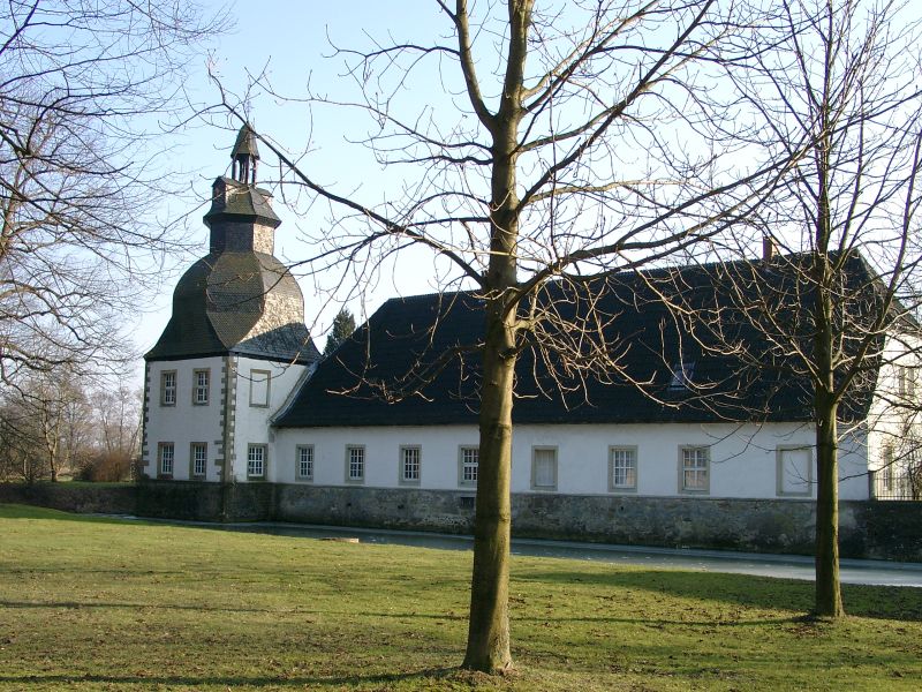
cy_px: 346
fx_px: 1065
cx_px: 461
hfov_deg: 46.8
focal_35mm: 40
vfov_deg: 36.0
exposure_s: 1/221
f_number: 4
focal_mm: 8.4
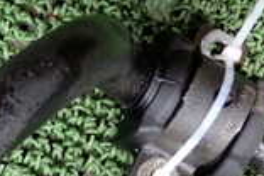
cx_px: -103
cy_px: 110
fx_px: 880
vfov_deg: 11.4
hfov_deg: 16.0
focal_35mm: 120
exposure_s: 1/125
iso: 125
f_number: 2.3
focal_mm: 5.4
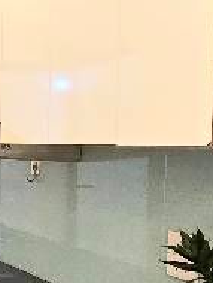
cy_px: 179
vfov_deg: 27.6
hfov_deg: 16.2
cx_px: -213
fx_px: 573
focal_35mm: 70
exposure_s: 1/50
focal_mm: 2.2
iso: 200
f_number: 2.2
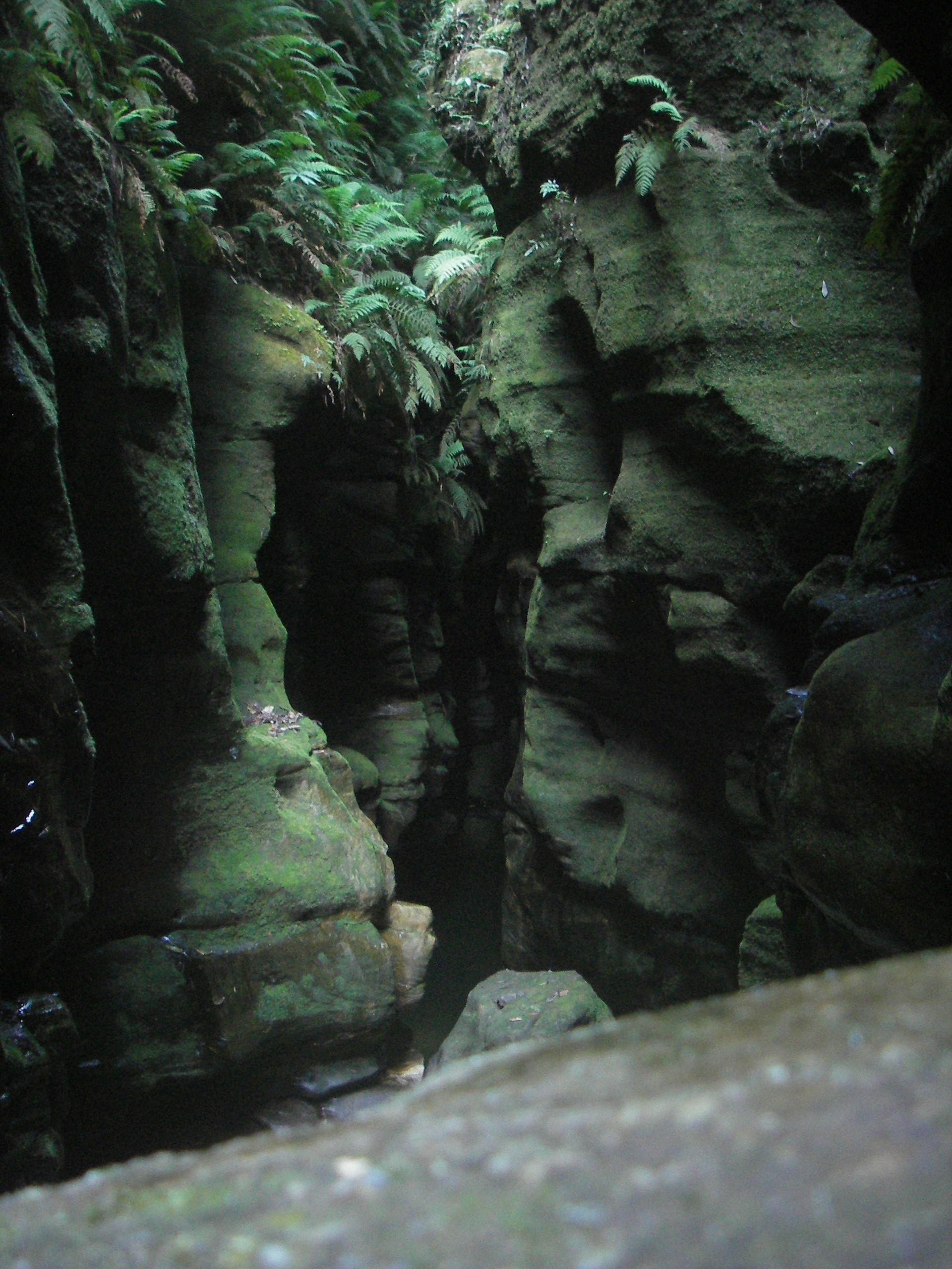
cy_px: 634
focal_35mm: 38
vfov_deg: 49.0
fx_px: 1393
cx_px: 476
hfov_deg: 37.7
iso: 200
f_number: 3.3
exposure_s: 1/4
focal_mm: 6.3
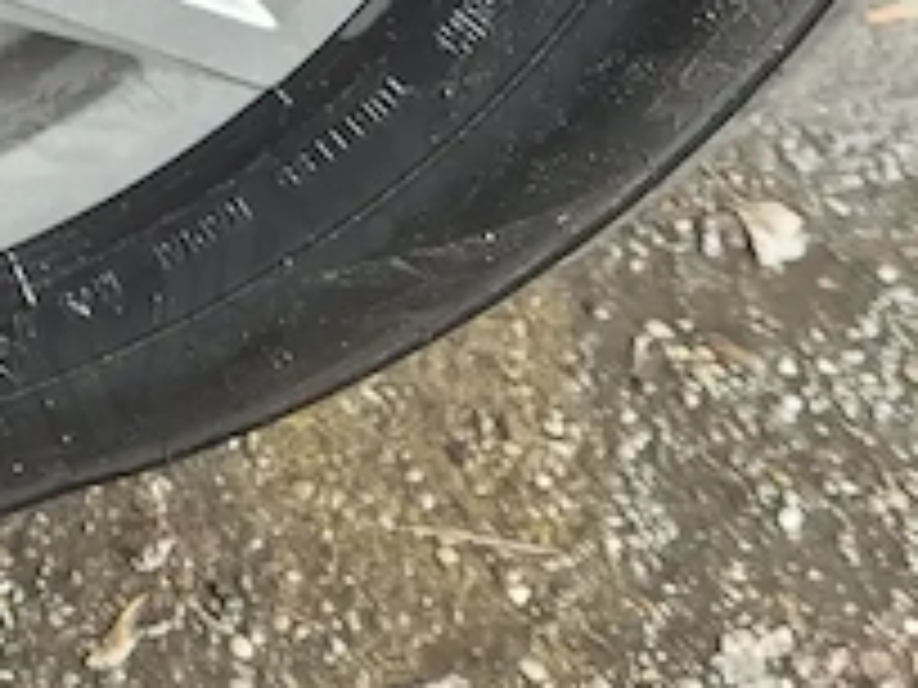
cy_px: -697
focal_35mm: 113
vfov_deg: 11.7
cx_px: -423
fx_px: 2997
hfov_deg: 16.1
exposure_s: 1/180
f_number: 1.8
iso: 200
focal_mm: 5.4
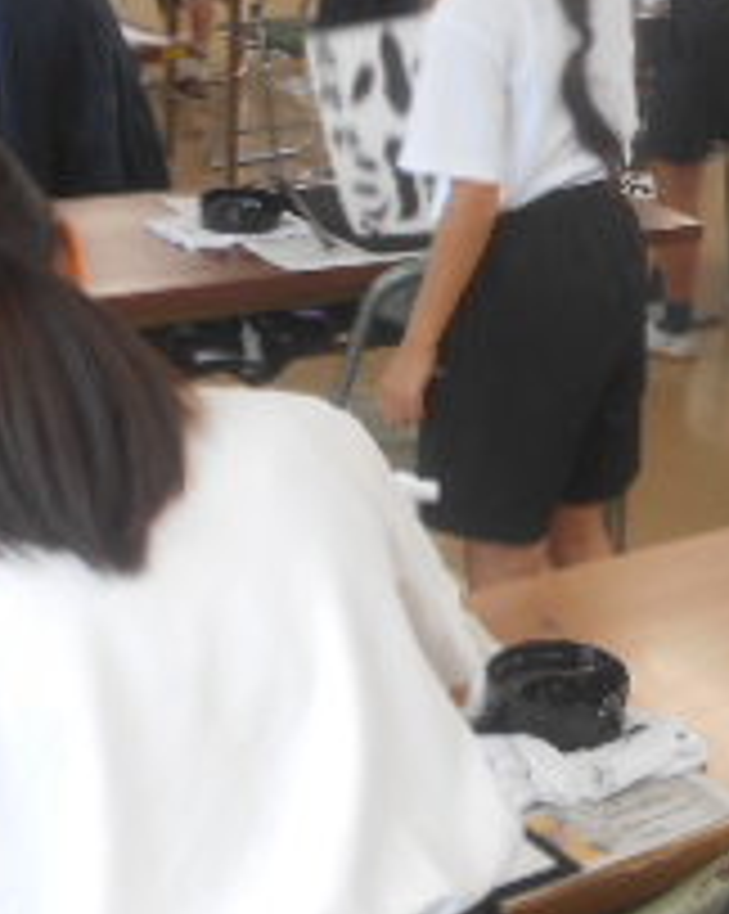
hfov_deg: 18.4
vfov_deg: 23.7
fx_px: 2161
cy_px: 275
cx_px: 814
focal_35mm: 80
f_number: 3.2
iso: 100
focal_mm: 4.6
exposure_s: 1/30
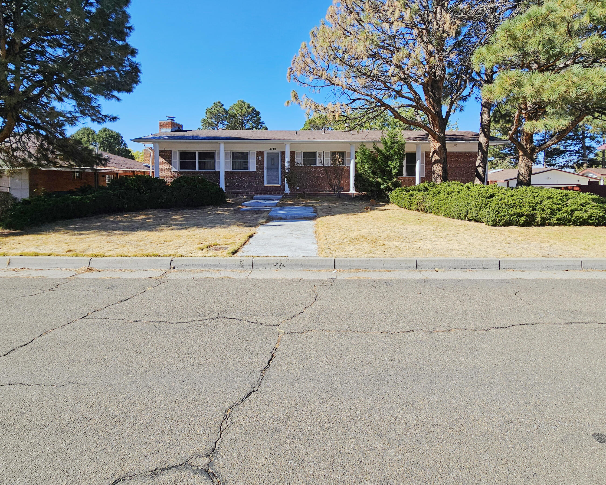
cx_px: 317
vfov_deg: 75.6
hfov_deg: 89.6
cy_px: 181
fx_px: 305
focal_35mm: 17
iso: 50
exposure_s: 1/1920
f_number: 2.2
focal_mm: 2.2
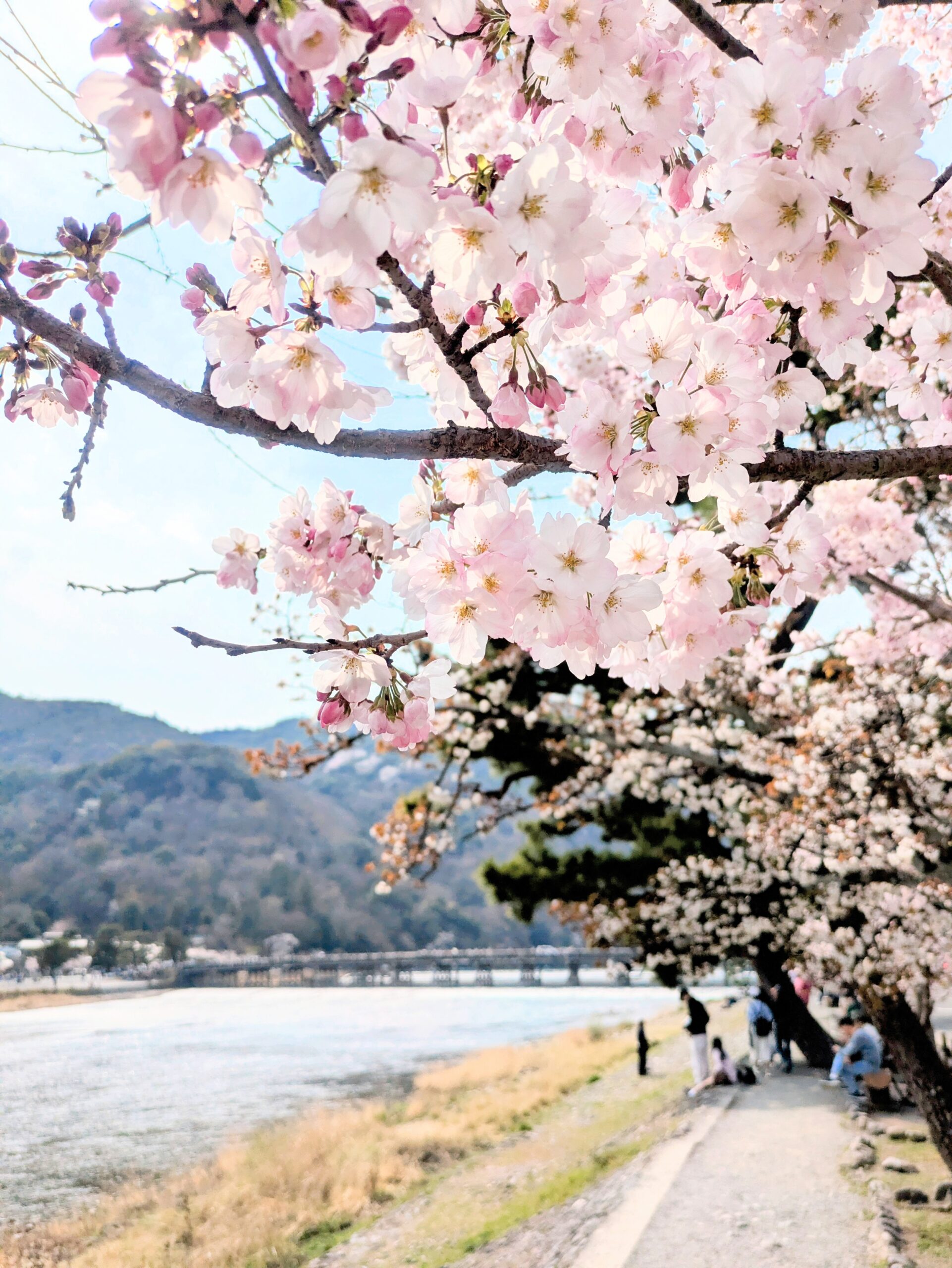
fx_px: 916
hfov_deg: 54.9
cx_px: 476
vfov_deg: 69.4
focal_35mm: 25
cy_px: 634
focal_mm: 5.43
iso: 67
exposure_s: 1/11905
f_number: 1.89
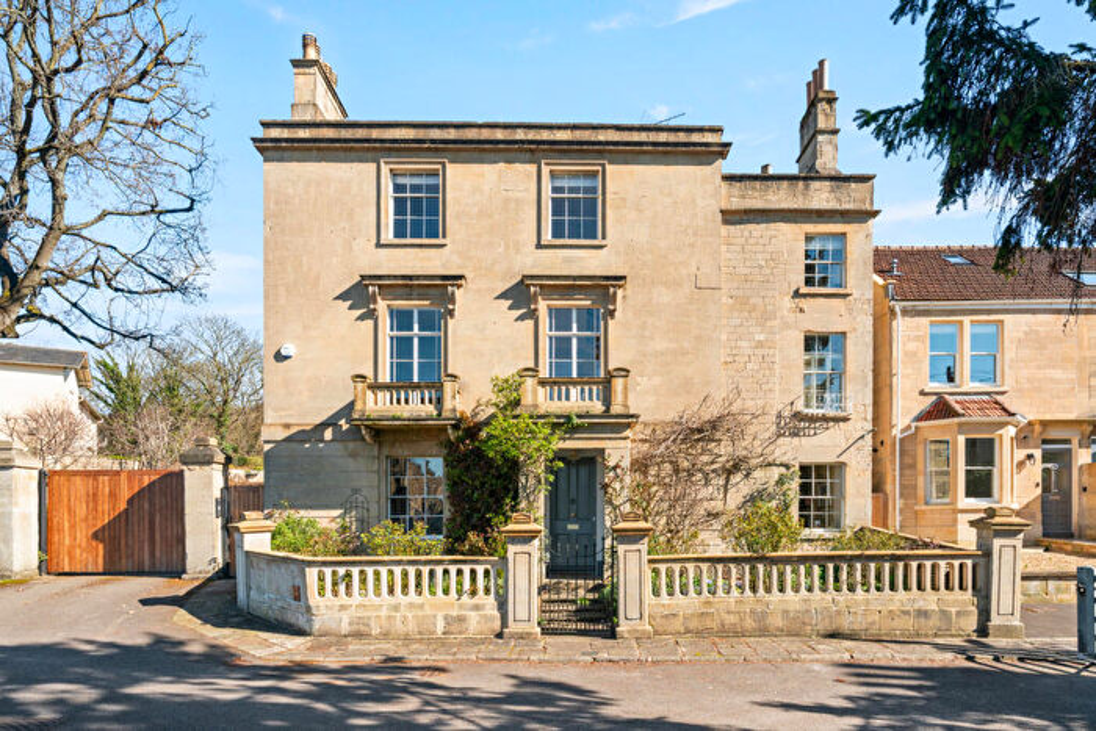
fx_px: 655
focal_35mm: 22
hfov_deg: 79.9
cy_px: 366
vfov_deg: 58.4
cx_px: 548
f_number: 9
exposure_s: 1/60
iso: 320
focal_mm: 21.5
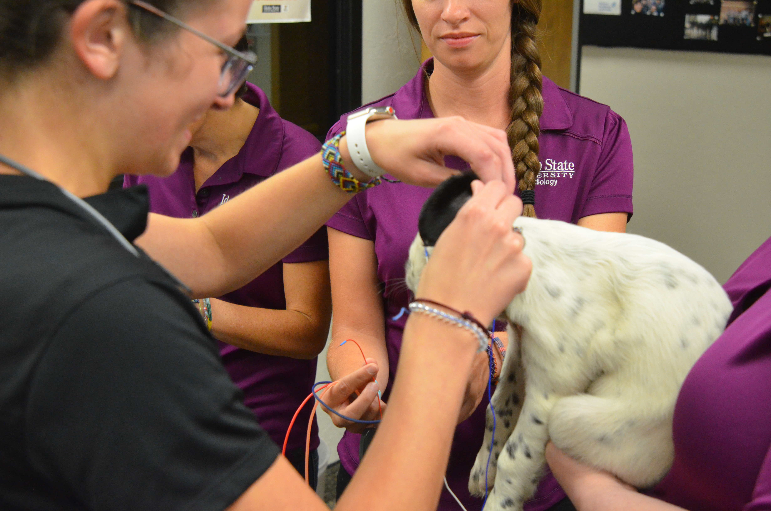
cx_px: 386
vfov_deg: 25.6
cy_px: 256
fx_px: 1122
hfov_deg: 37.9
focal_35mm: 52
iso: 3200
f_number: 5.6
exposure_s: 1/125
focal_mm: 35
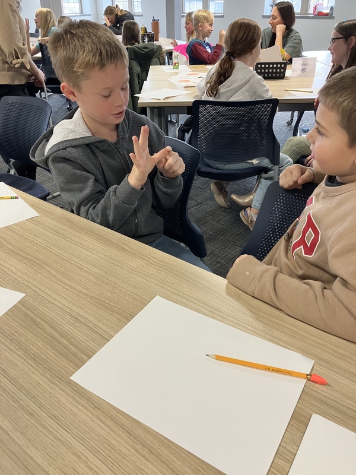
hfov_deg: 49.7
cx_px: 178
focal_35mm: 28
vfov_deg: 63.4
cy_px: 238
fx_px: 384
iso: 100
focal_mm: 3.99
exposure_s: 1/60
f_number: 1.8
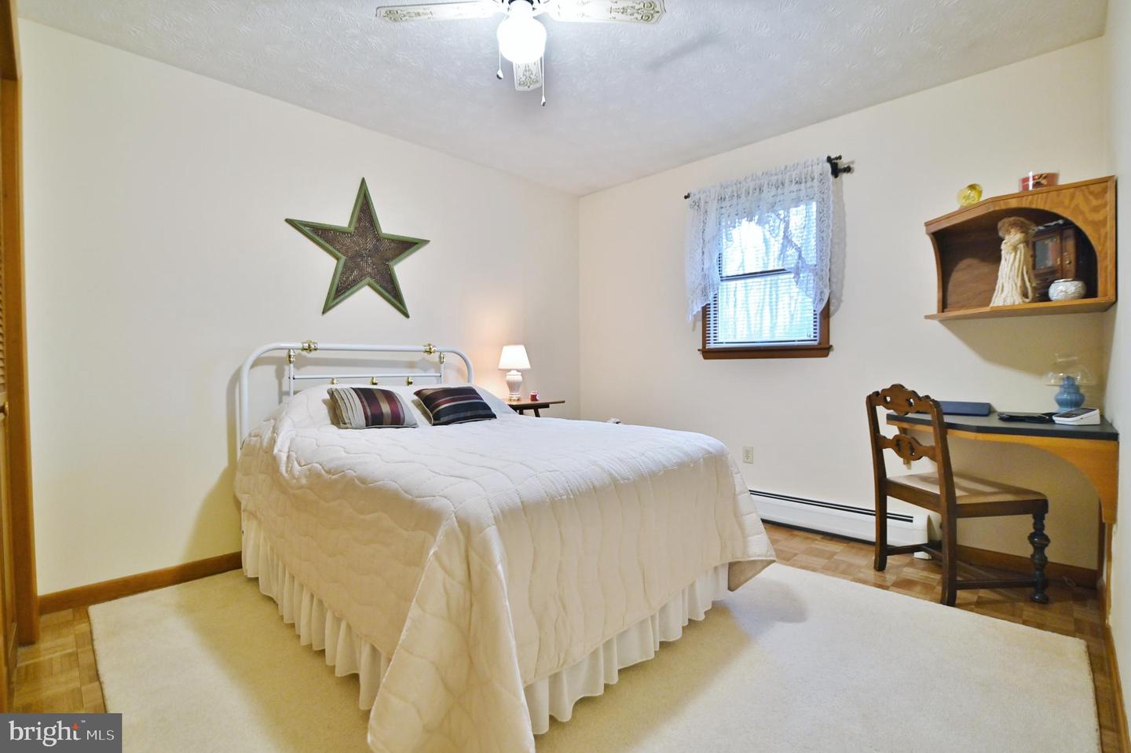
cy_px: 376
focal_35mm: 16
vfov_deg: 73.7
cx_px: 566
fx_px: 502
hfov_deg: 96.8
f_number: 2.8
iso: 900
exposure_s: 1/125
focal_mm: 16
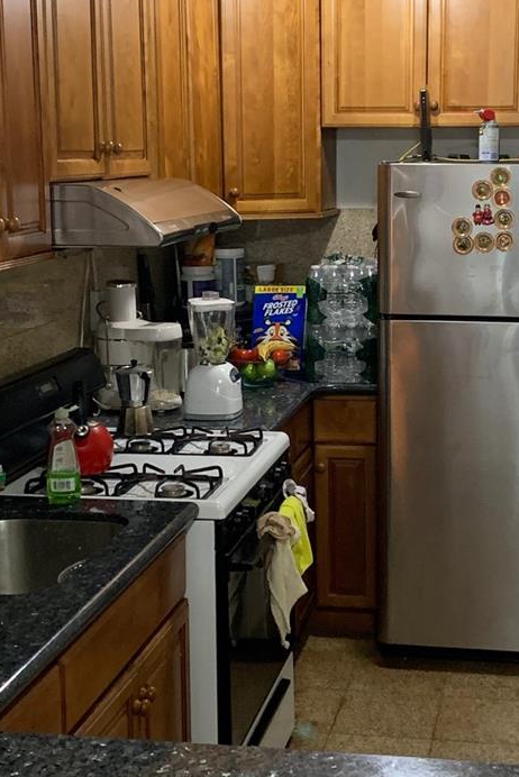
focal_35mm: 60
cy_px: 355
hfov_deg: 22.5
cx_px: 363
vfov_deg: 33.4
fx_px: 1296
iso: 320
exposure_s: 1/60
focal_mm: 4.25
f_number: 1.8
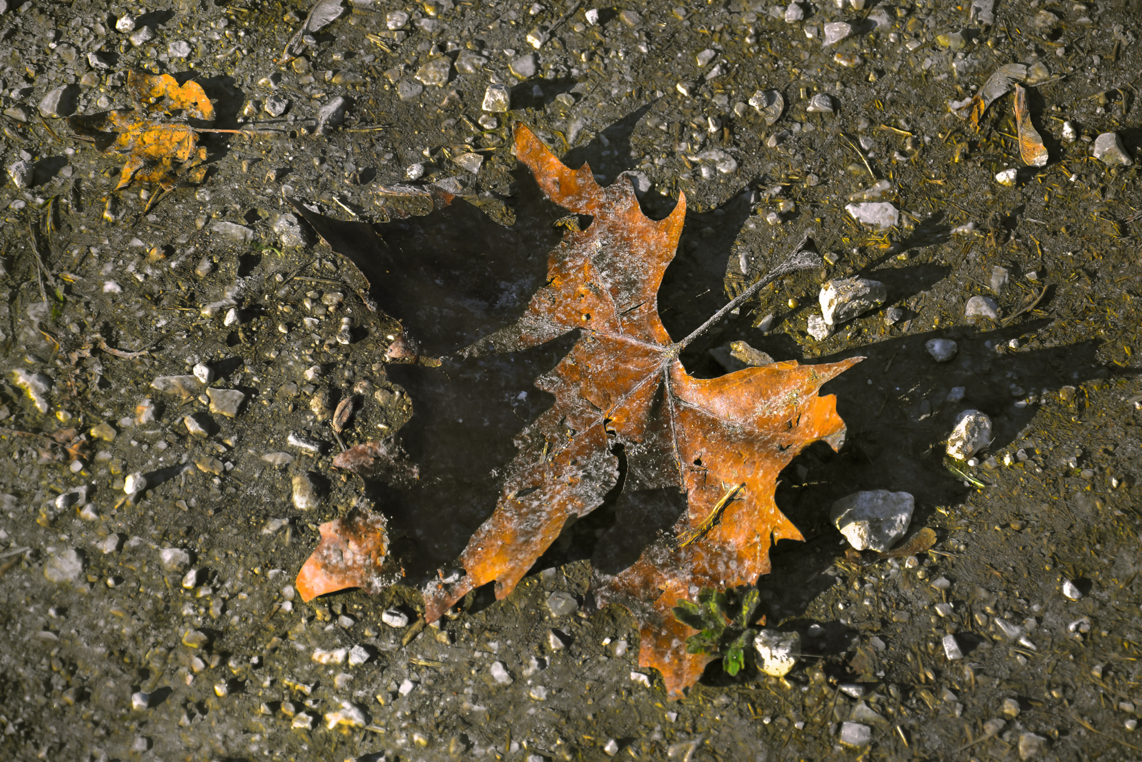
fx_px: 4996
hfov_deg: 13.0
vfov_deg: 8.7
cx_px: 571
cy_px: 381
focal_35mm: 158
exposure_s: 1/250
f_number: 5.6
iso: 100
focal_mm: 105
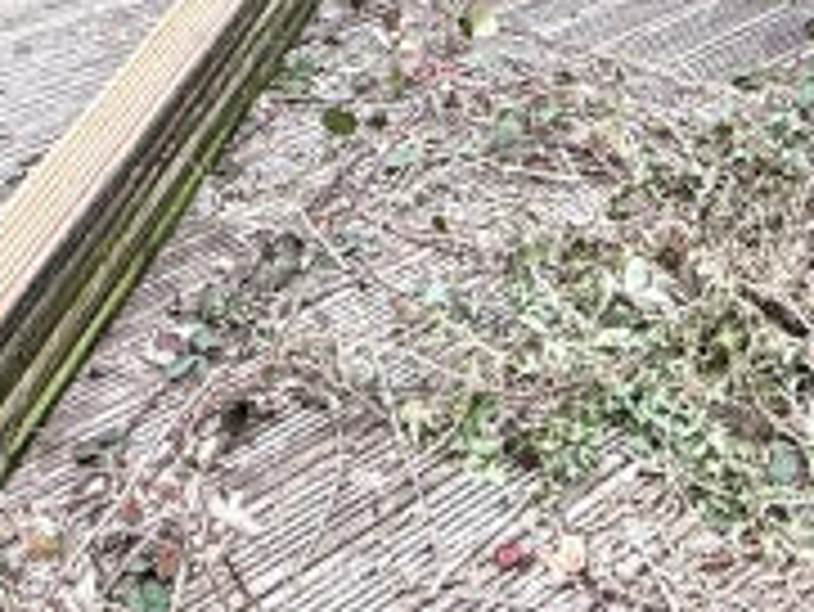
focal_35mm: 79
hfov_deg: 24.7
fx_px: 1859
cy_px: -698
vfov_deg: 14.6
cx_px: 400
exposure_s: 1/120
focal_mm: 2.22
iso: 64
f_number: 2.2
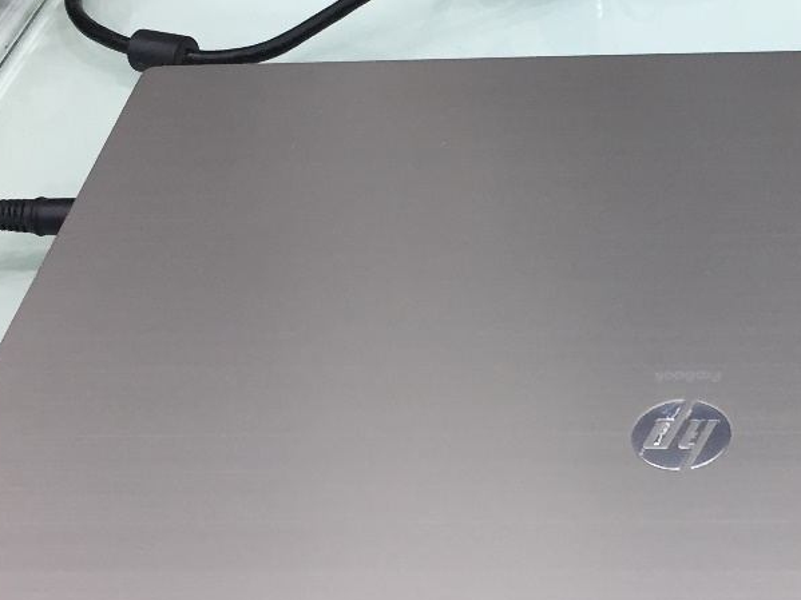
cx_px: 707
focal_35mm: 79
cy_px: 282
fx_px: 1828
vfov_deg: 18.7
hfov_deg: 24.1
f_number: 2.2
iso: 80
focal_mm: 4.15
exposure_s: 1/33
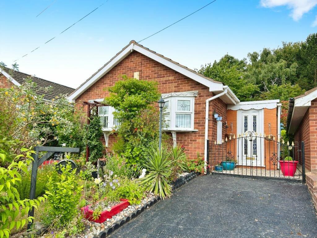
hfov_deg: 67.3
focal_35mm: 26
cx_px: 158
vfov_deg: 53.1
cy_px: 119
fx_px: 238
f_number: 1.5
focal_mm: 5.7
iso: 50
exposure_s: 1/2165
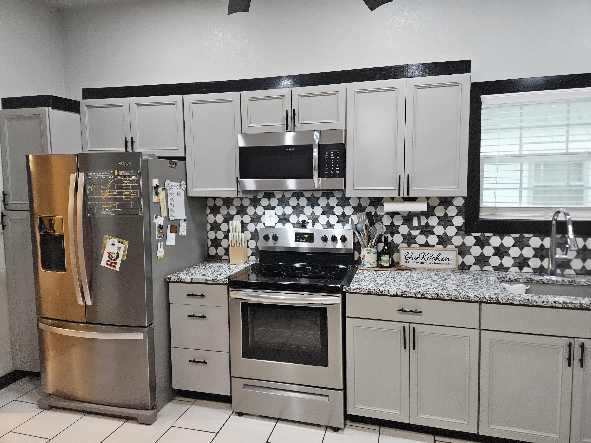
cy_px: 222
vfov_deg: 58.9
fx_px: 393
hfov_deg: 73.9
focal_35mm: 23
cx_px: 296
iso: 500
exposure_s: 1/60
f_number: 1.8
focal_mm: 5.4
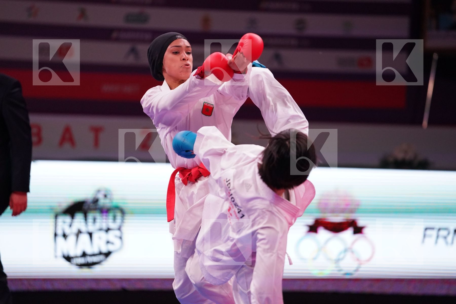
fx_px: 2533
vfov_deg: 6.9
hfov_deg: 10.3
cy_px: 152
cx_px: 228
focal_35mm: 200
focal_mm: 200
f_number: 2.8
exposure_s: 1/1000
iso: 3200
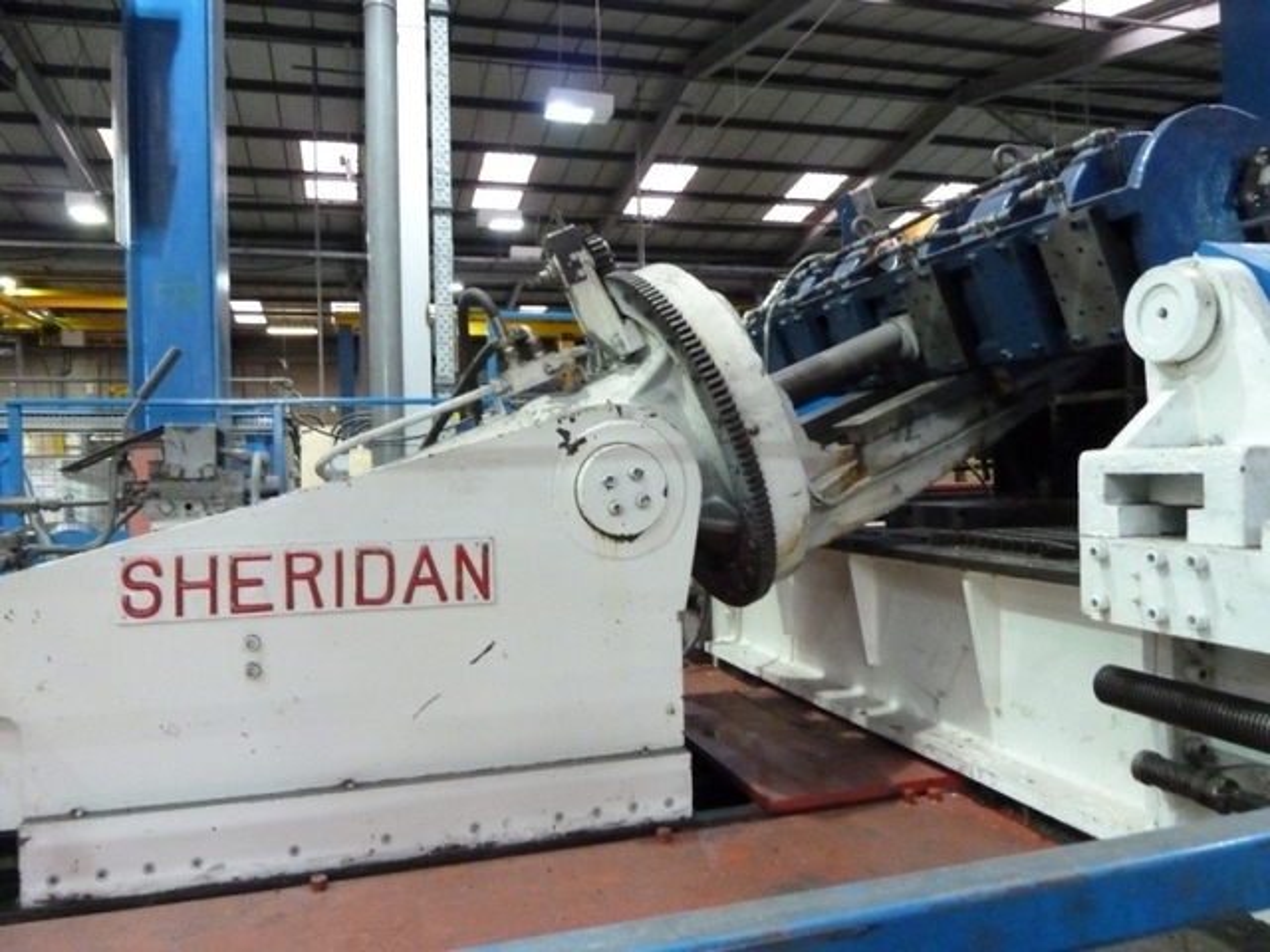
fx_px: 917
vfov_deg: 54.9
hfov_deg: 69.4
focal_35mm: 25
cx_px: 635
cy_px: 476
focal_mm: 4.1
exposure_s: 1/20
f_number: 3.3
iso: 800
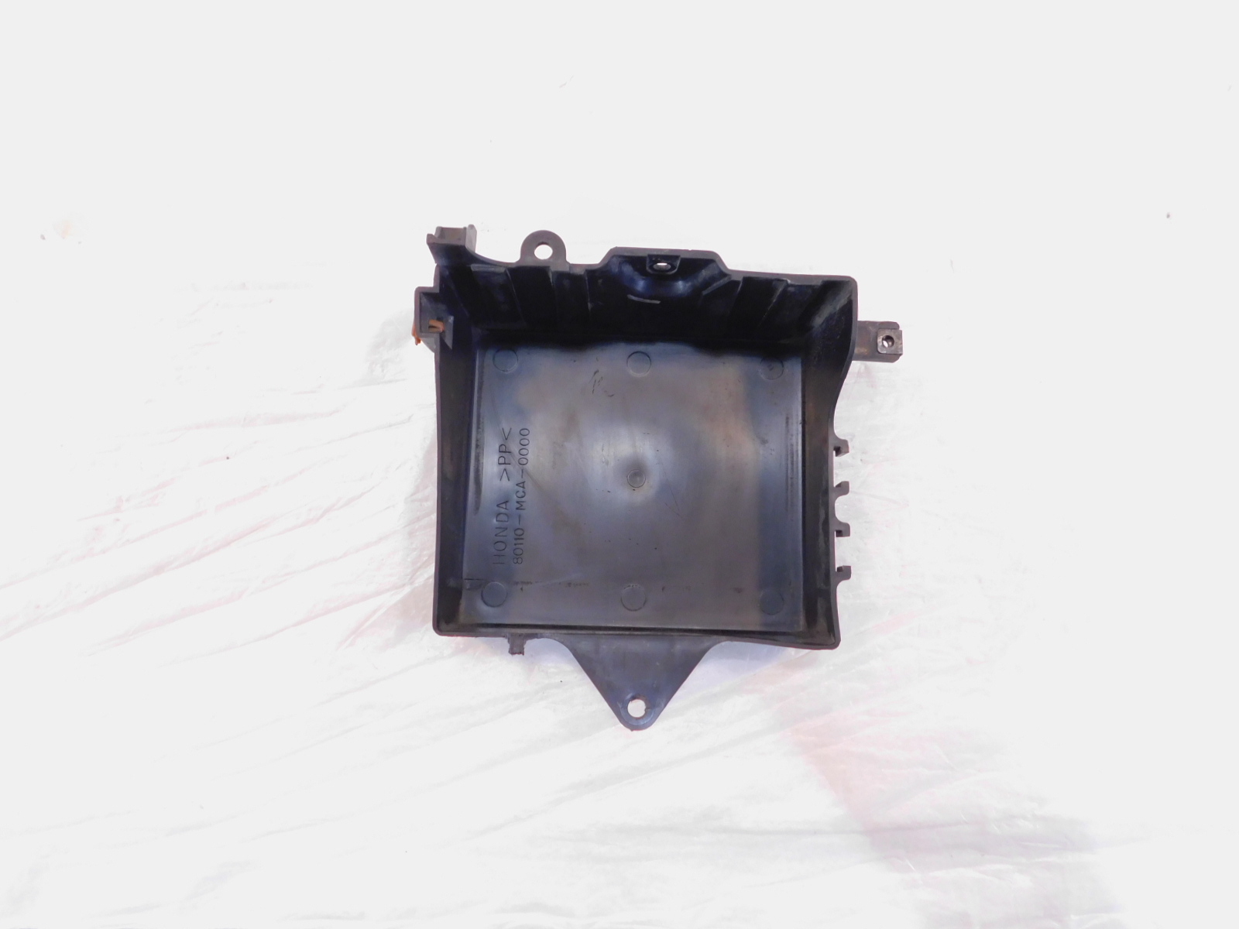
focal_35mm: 23
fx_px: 823
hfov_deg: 73.9
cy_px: 464
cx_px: 620
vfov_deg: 58.9
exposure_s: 1/30
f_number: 3
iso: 320
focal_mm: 4
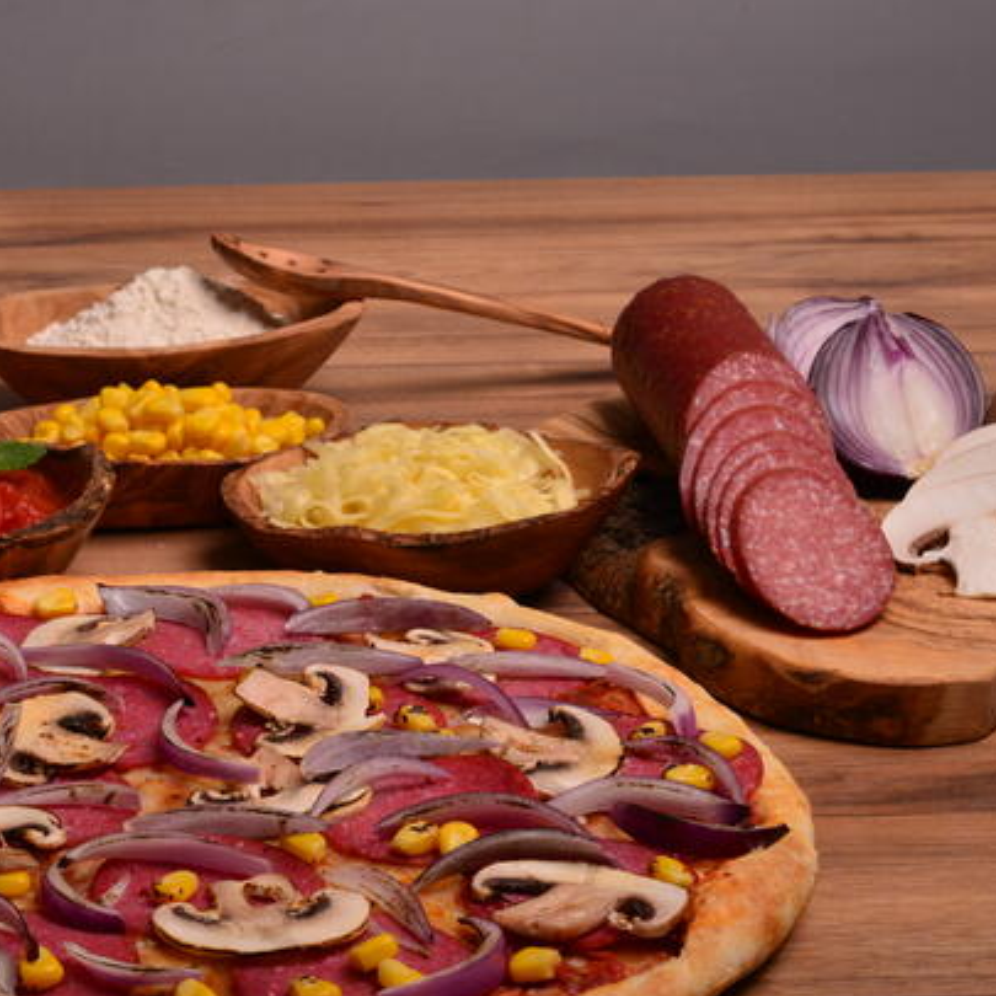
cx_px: 302
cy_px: 634
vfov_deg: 20.6
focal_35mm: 84
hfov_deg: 20.5
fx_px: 2734
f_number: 16
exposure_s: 1/250
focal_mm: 50
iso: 1000
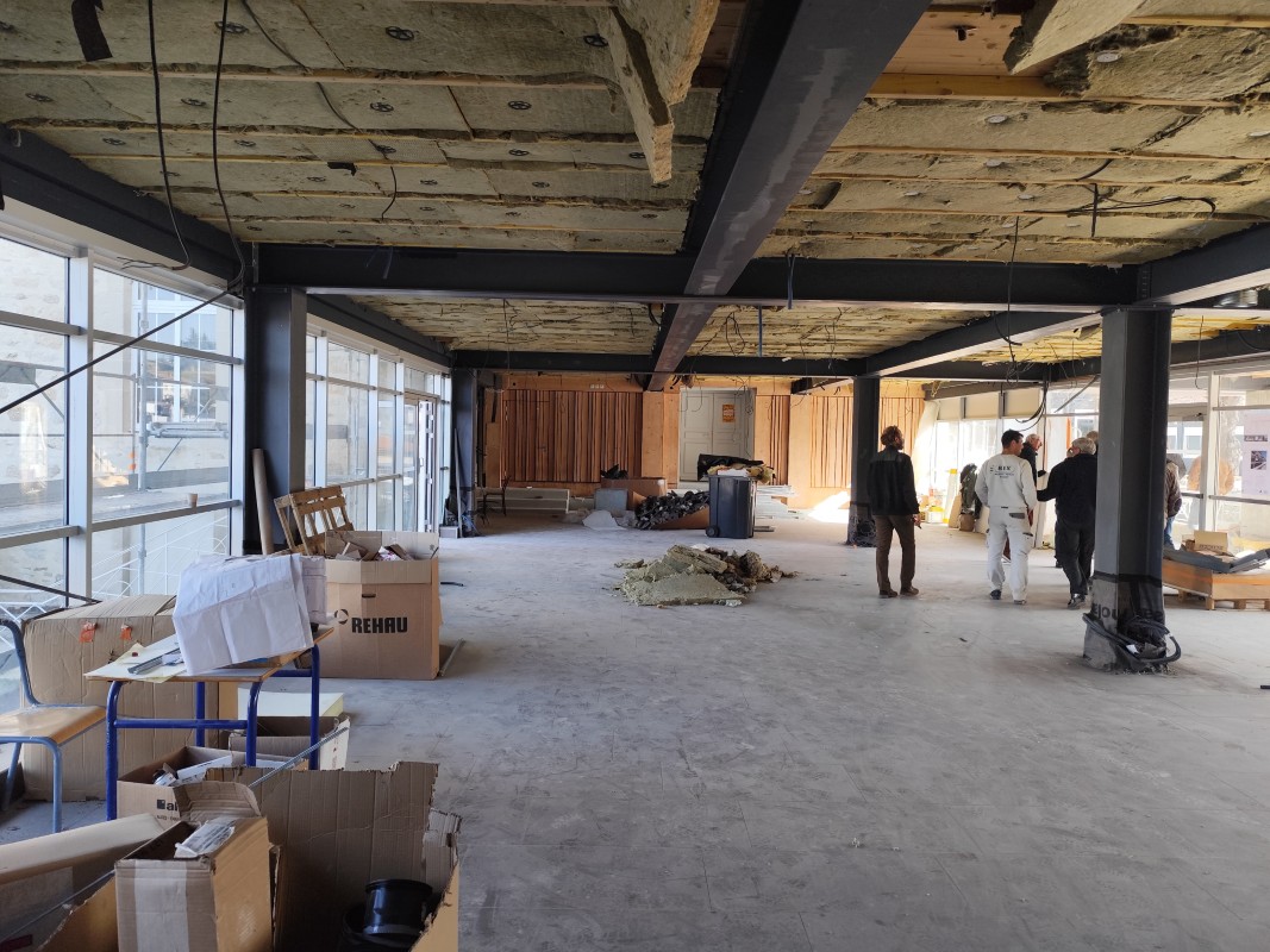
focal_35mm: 23
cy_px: 476
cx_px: 635
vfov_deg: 58.9
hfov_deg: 73.9
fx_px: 844
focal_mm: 6.14
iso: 80
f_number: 1.65
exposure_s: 1/100
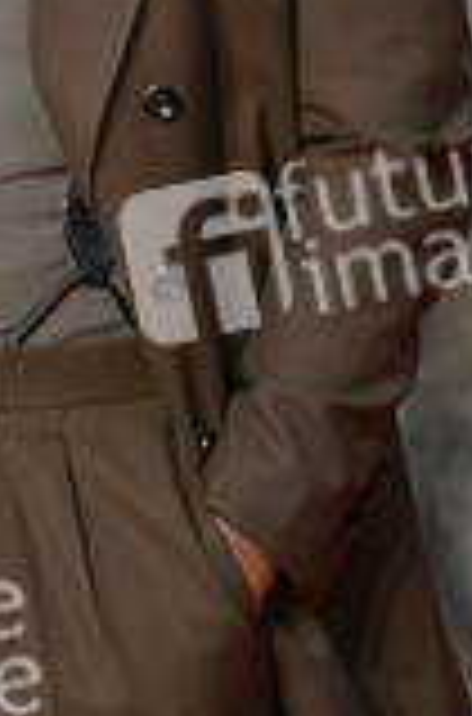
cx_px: -58
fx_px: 11481
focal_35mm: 580
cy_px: 14
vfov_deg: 3.6
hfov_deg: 2.4
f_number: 8
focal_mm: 230
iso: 500
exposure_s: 1/200
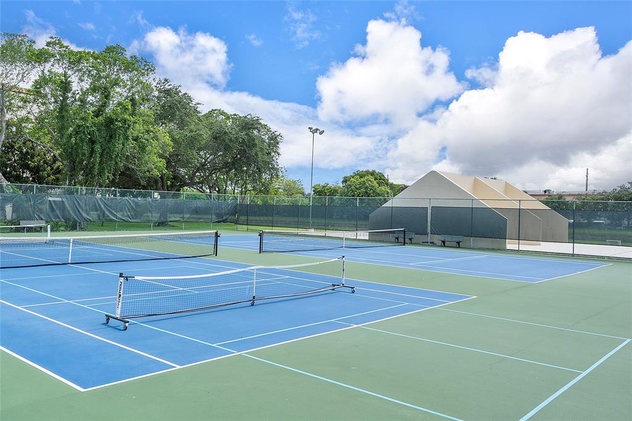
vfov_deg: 43.6
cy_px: 210
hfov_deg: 61.9
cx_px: 316
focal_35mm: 30
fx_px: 526
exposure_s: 1/800
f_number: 6.3
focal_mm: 20
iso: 250
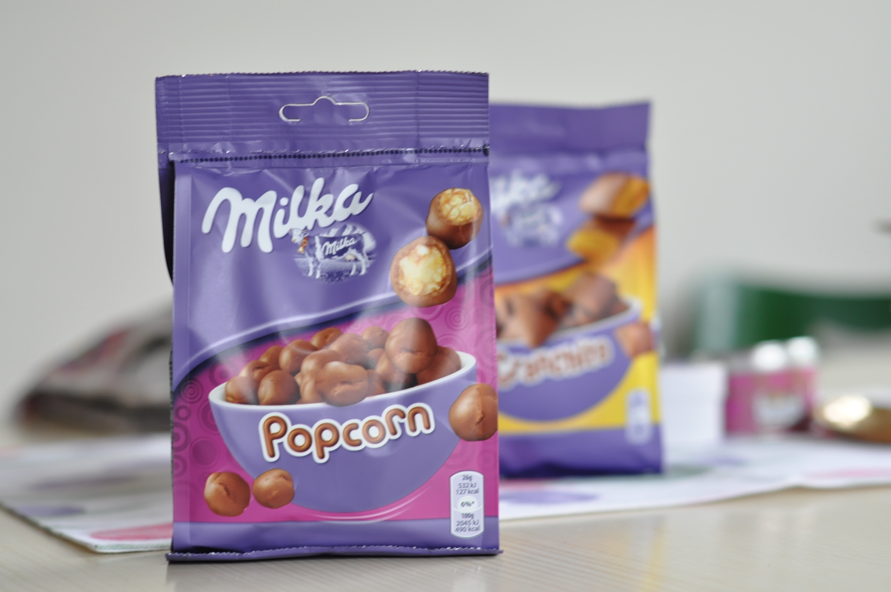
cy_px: 296
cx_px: 446
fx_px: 1854
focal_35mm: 75
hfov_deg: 27.0
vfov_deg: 18.1
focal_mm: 50
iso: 800
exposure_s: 1/40
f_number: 3.2
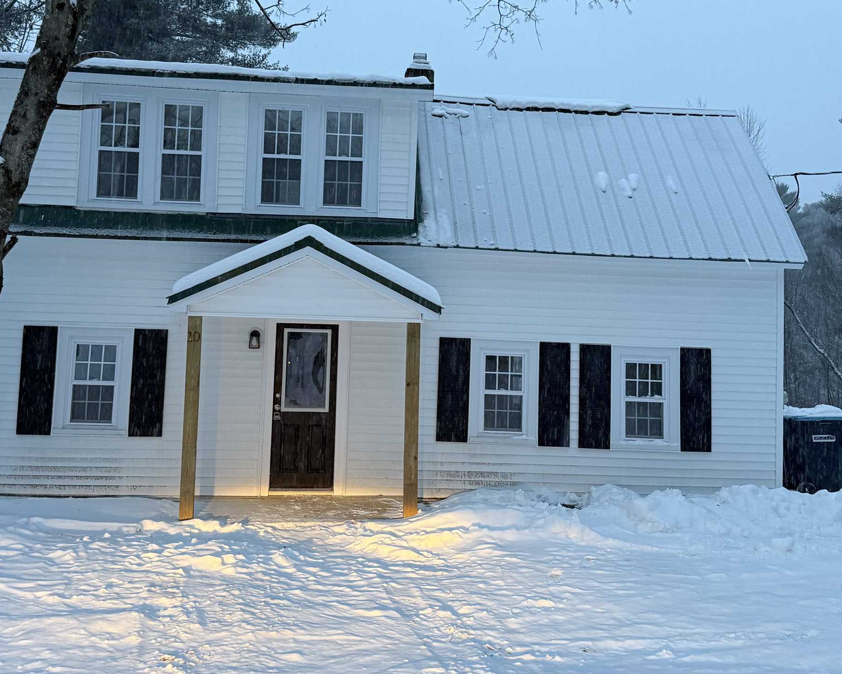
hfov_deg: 45.7
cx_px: 373
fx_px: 997
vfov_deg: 37.0
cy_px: 235
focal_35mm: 40
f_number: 1.78
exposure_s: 1/60
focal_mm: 6.76
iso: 250
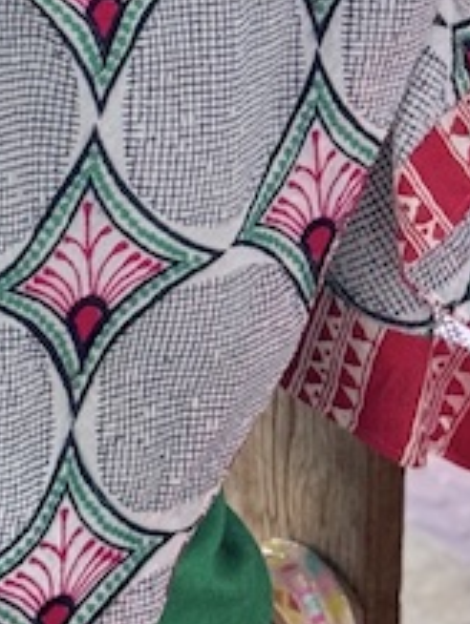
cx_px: -380
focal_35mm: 250
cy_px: -813
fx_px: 4517
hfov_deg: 5.8
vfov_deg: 7.5
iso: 64
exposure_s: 1/372
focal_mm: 6.76
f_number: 1.78
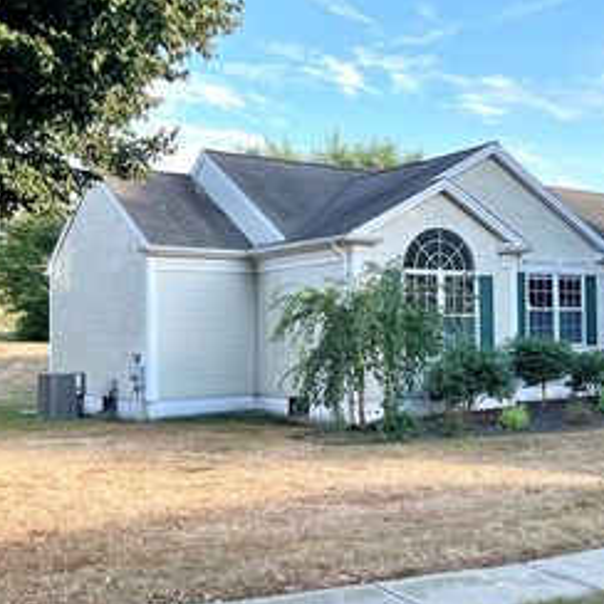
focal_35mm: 47
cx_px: 587
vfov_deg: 36.1
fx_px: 928
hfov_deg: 33.4
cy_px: 301
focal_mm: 5.7
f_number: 1.5
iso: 50
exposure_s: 1/1038
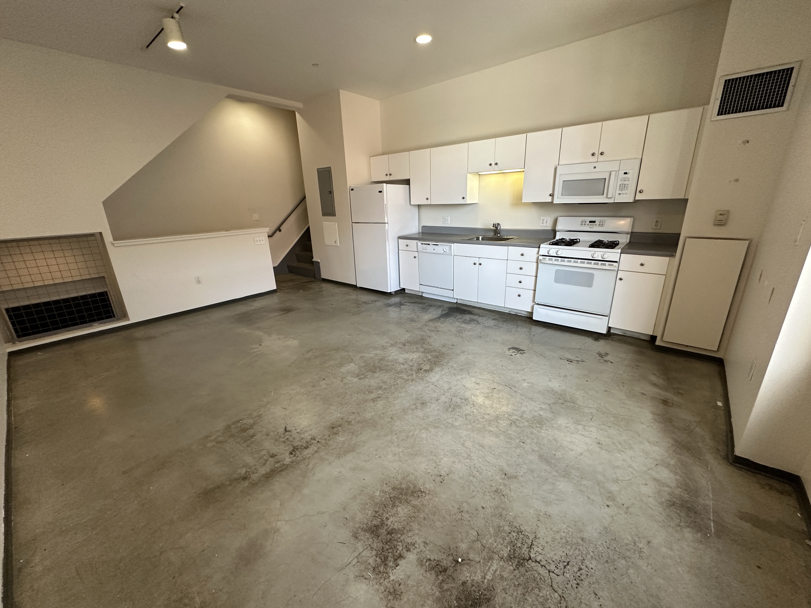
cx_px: 406
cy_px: 304
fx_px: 328
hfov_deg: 102.1
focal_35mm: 14
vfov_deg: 85.7
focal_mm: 2.22
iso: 250
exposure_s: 1/120
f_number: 2.2
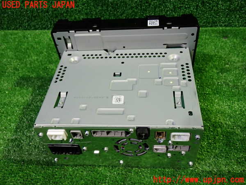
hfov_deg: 56.8
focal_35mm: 32
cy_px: 92
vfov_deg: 44.2
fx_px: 227
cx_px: 123
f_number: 2.4
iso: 320
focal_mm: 5.79
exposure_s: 1/30
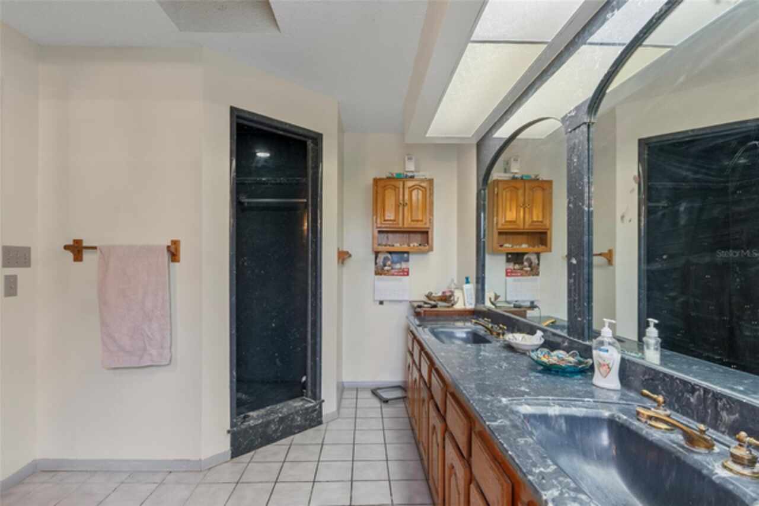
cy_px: 253
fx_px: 358
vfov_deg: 70.5
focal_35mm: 17
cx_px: 380
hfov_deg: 93.3
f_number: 8
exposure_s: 1/2
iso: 400
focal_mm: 17
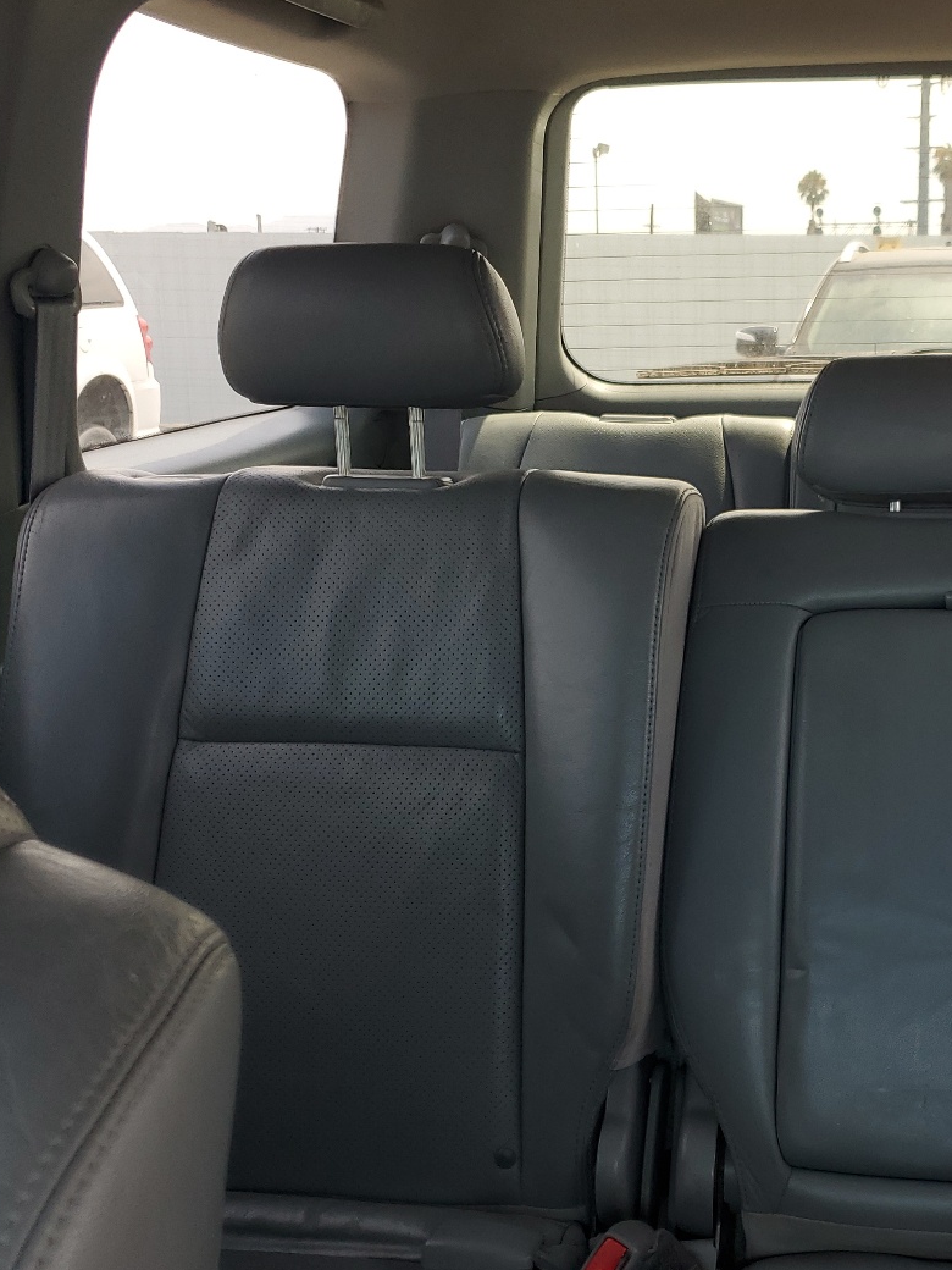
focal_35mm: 40
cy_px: 662
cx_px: 821
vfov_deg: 46.8
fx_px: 1467
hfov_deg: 34.3
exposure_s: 1/238
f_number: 1.5
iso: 50
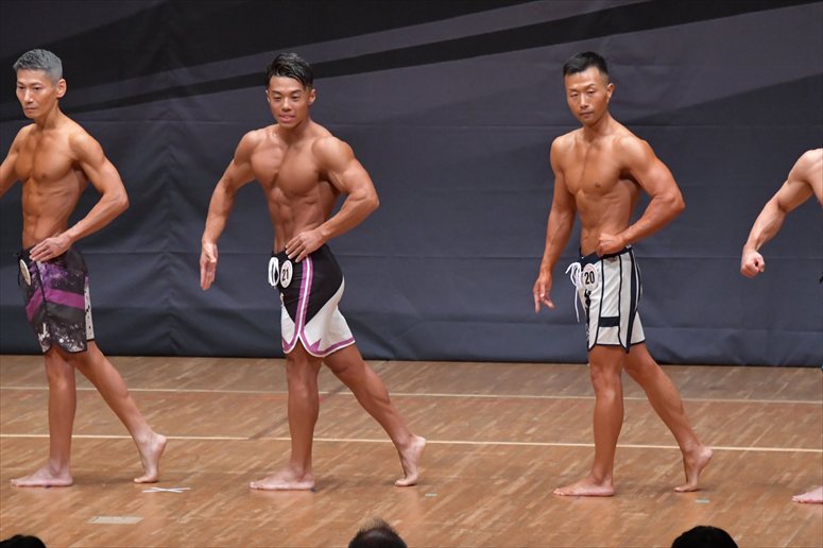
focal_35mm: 270
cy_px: 274
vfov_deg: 5.1
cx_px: 412
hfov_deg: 7.6
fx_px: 6170
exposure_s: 1/400
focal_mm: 180
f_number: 5.6
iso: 6400
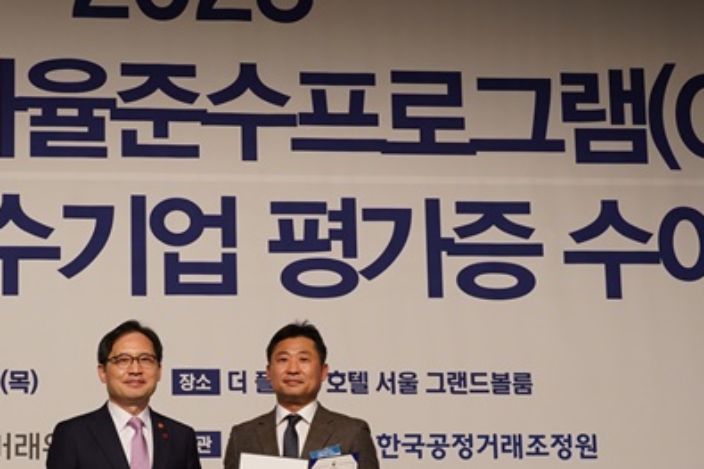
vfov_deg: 14.9
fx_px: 1779
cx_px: 215
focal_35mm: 91
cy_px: 386
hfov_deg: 22.3
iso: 1000
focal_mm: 43
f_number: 7.1
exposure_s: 1/50
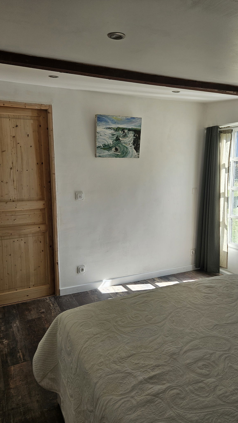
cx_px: 130
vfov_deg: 71.9
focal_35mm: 26
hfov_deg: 44.3
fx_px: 292
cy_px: 212
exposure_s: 1/163
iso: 25
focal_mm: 5.4
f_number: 1.8
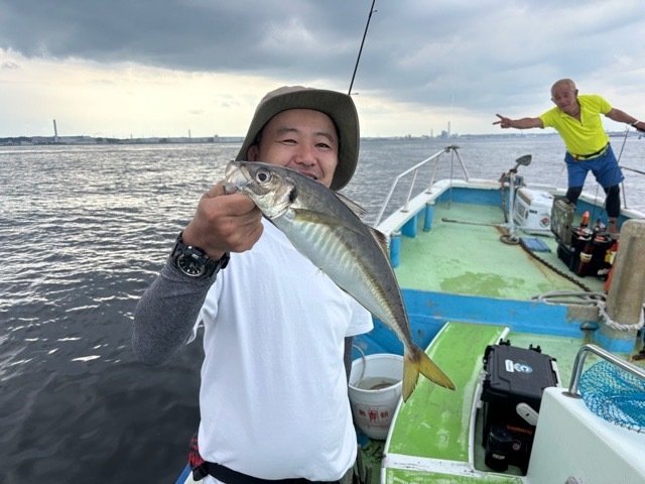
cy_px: 242
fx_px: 484
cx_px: 322
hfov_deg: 67.3
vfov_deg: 53.1
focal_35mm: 26
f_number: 1.6
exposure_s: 1/1047
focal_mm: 5.96
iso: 50
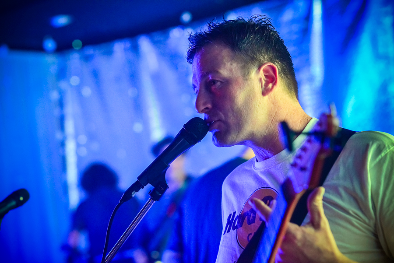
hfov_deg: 23.9
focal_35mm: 85
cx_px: 197
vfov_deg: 16.1
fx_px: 931
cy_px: 132
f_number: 3.5
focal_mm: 85
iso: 6400
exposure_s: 1/80
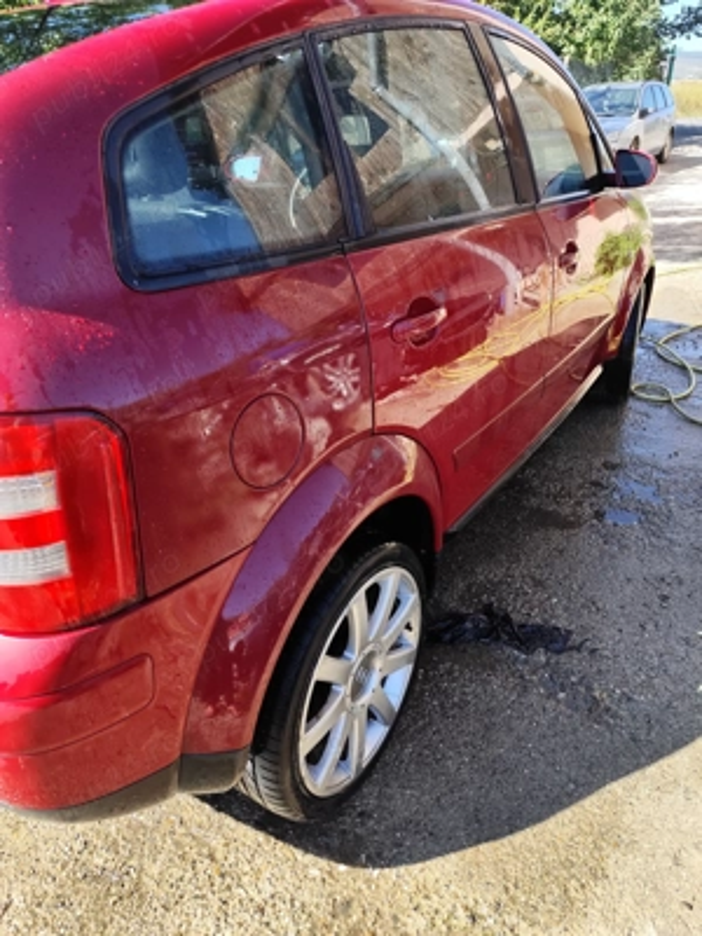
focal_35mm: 23
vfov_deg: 73.9
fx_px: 622
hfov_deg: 58.9
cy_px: 468
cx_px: 351
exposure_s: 1/376
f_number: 1.65
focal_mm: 6.19
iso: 50
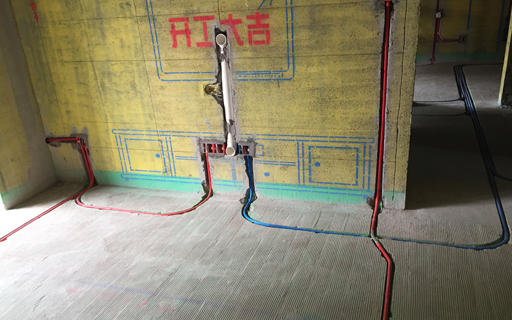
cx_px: 255
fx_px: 433
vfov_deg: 40.5
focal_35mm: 31
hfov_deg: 61.2
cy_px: 186
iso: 50
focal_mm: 4.15
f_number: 2.2
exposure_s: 1/100
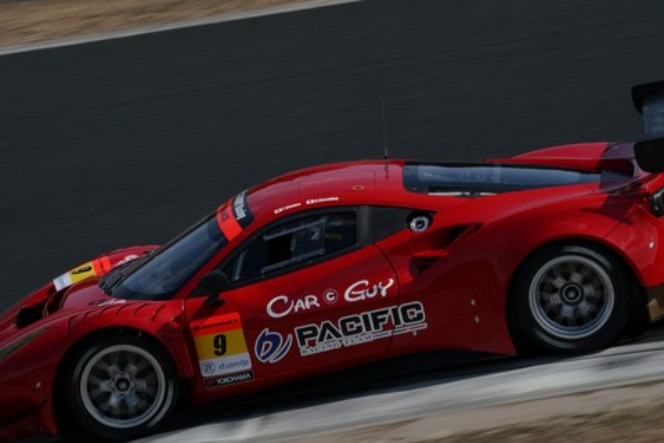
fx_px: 6861
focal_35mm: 372
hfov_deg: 5.5
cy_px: 256
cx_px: 325
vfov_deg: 3.7
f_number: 20
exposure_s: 1/250
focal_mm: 248
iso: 200
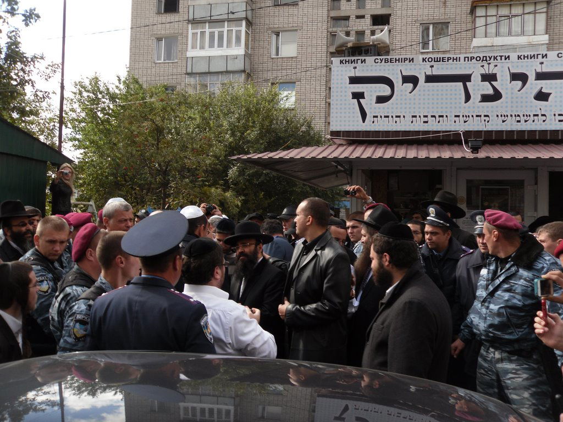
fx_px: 569
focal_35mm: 35
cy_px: 211
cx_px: 282
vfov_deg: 40.7
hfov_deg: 52.6
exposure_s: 1/122
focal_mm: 6.3
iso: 80
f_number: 3.5
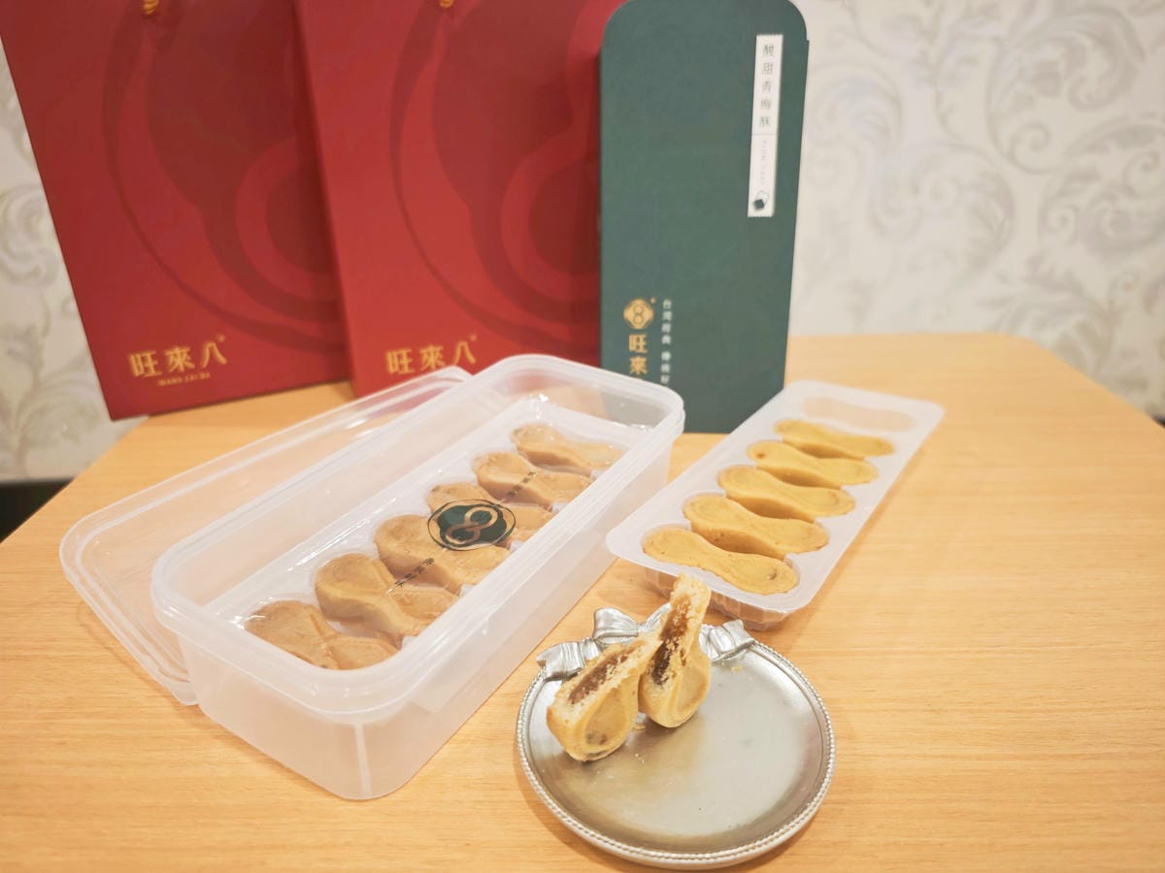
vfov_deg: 58.9
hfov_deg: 73.9
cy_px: 436
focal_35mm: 23
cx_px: 582
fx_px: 774
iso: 2500
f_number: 1.63
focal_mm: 8.72
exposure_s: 1/360
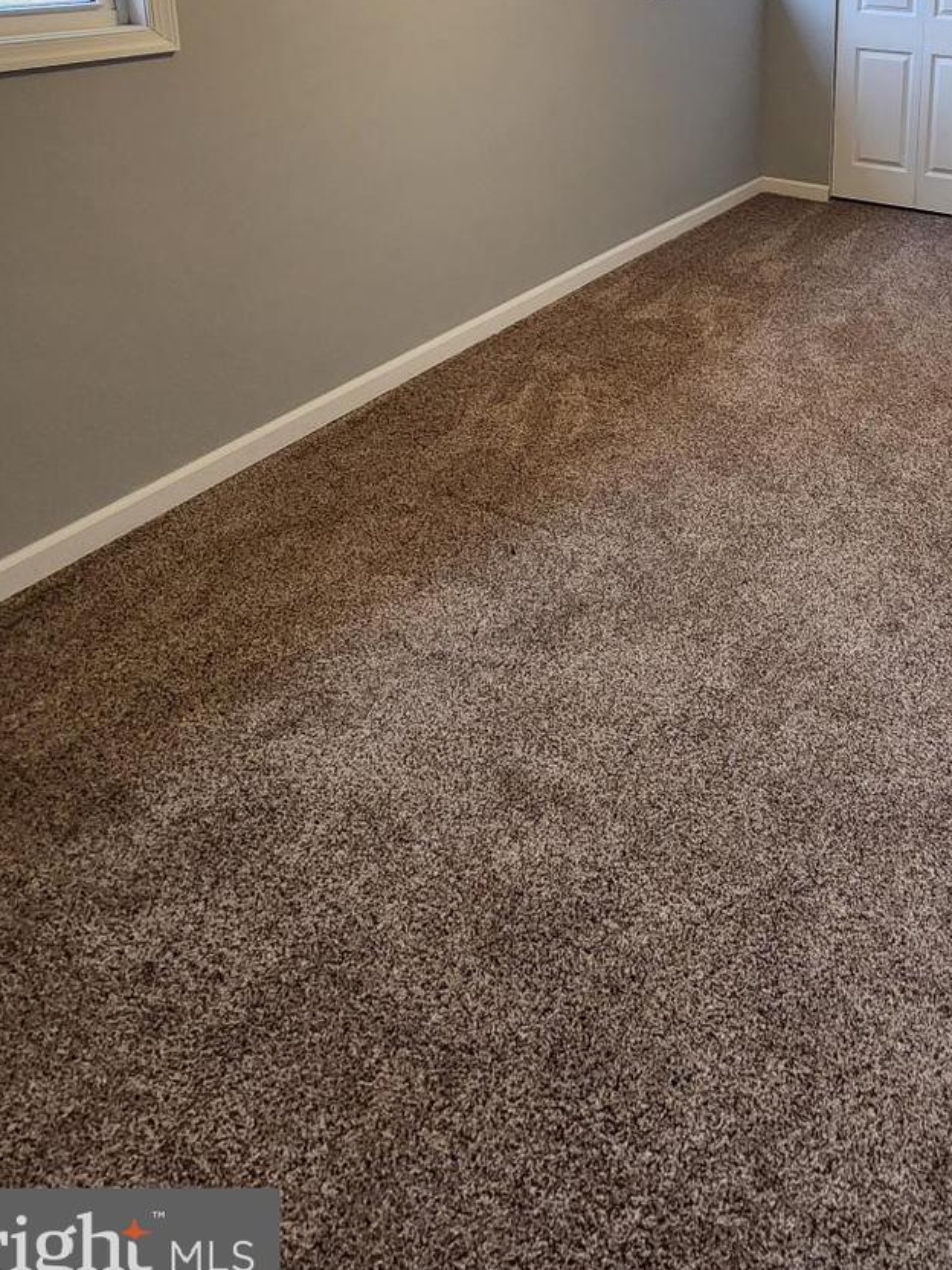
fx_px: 880
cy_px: 140
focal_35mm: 24
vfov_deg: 61.1
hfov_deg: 52.7
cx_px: 778
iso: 320
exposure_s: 1/40
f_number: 2.2
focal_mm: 2.2
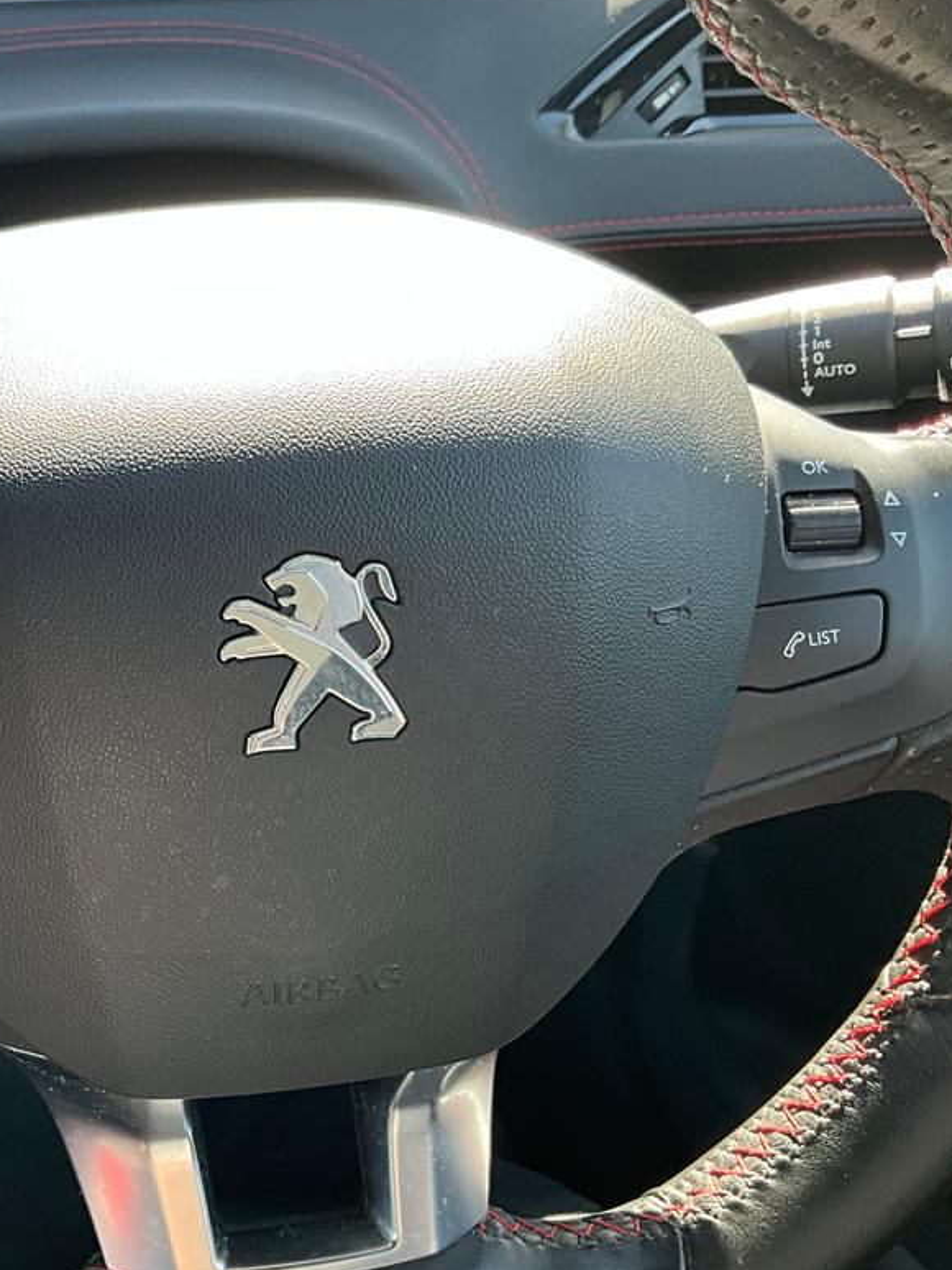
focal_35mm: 45
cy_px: 702
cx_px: 92
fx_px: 1650
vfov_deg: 42.0
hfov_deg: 30.7
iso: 32
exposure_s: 1/122
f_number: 1.8
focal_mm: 3
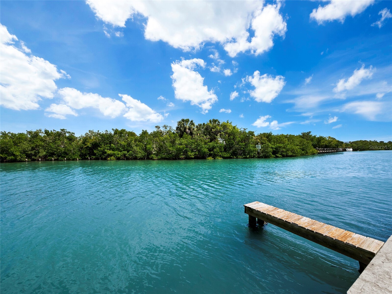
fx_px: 159
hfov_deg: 102.1
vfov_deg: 85.7
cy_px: 147
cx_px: 196
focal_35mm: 14
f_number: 11
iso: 400
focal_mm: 7
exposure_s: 1/640
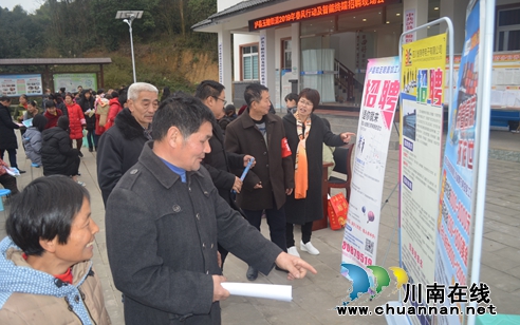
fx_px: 440
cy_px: 160
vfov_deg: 40.6
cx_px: 260
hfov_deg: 61.2
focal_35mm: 31
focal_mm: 20
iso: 200
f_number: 3.8
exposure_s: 1/200
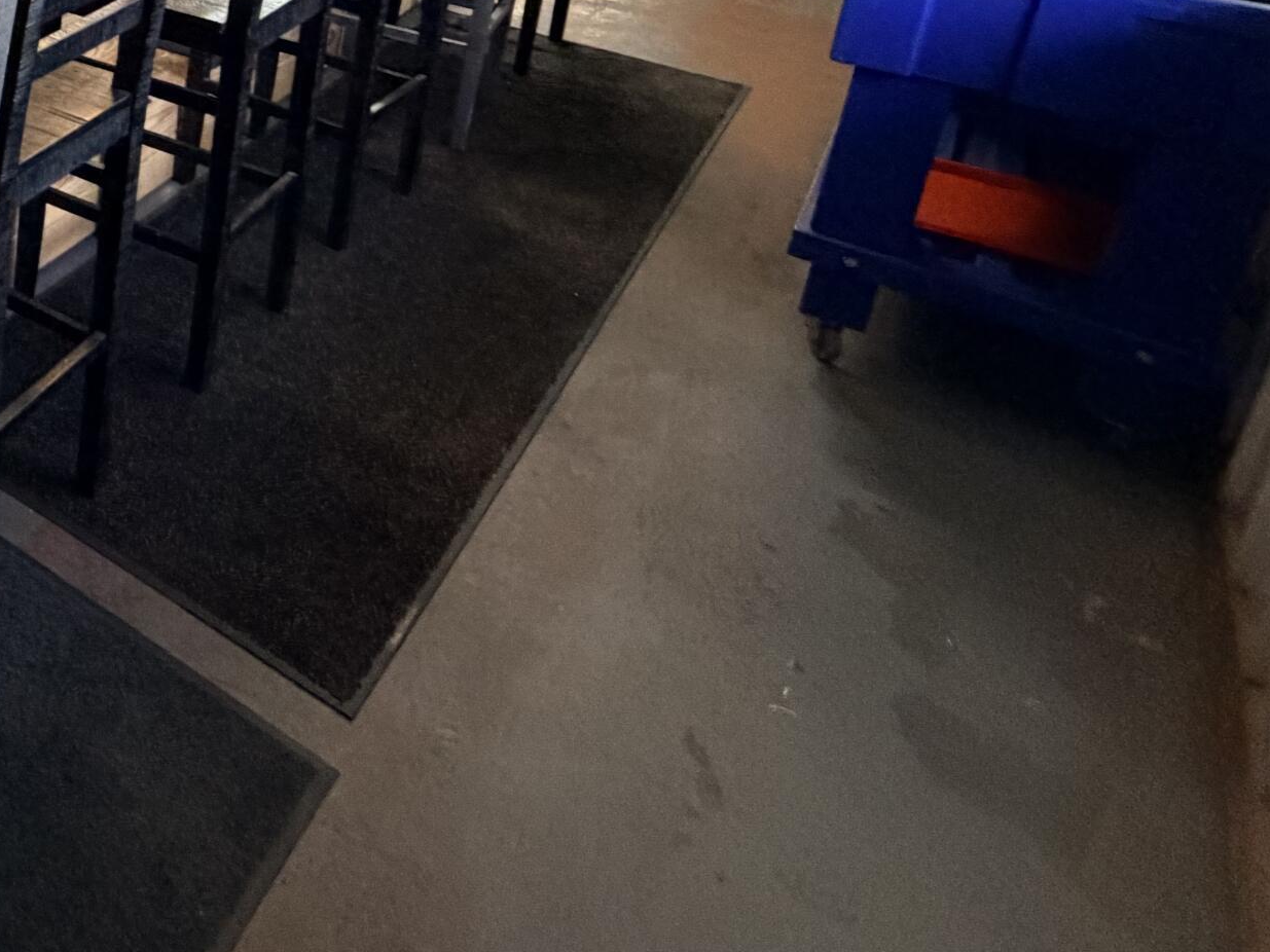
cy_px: -120
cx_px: -229
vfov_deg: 35.2
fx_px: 1247
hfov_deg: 39.8
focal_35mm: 34
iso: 500
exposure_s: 1/60
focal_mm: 2.22
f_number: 2.2
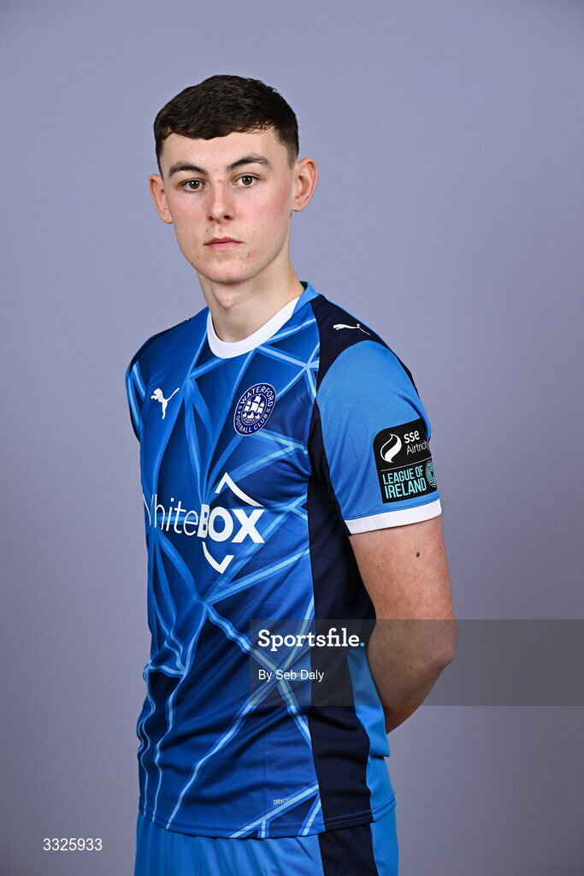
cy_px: 438
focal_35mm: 110
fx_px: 2676
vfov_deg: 18.6
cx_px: 292
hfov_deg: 12.5
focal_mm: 110
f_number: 5.6
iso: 125
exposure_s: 1/200
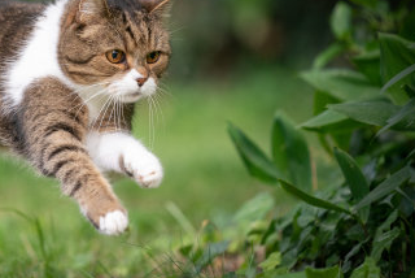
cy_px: 100
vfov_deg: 3.6
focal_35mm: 382
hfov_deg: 5.4
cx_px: 102
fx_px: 4408
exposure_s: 1/1000
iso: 2000
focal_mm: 200
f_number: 2.8
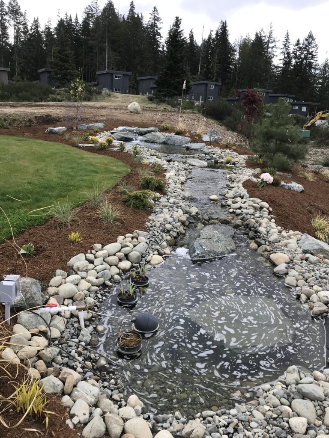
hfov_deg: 49.7
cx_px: 164
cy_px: 219
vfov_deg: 63.4
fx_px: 355
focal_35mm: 28
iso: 20
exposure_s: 1/754
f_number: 1.8
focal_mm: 3.99
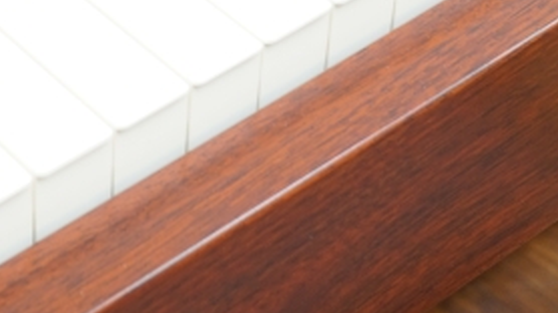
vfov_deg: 8.3
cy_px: -323
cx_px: -32
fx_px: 2055
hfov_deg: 15.1
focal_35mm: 139
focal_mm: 24
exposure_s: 1/15
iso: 200
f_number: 5
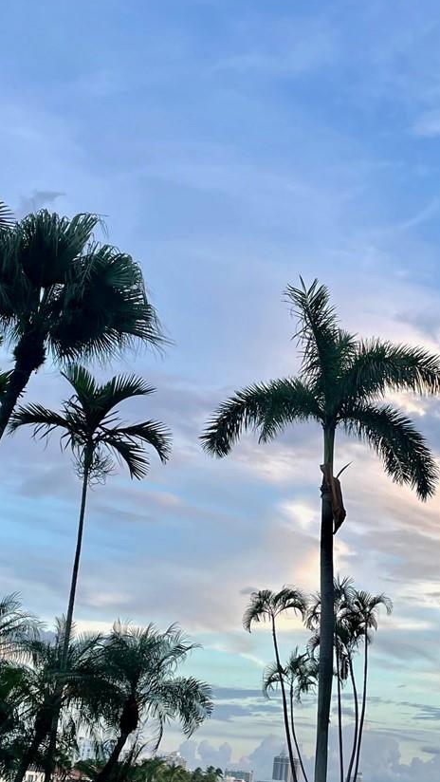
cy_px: 423
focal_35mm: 55
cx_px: 333
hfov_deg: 21.6
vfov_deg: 37.8
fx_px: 1140
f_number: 1.6
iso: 40
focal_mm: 4.2
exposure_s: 1/121
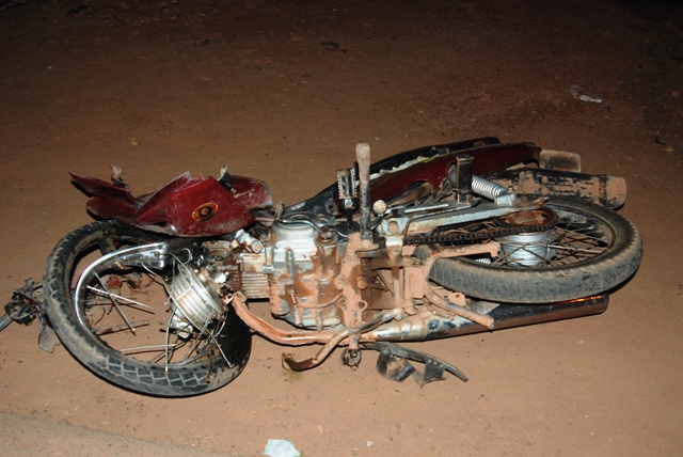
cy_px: 228
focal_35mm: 36
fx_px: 684
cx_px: 342
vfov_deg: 36.9
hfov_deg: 53.1
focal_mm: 24
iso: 500
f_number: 4.5
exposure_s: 1/60
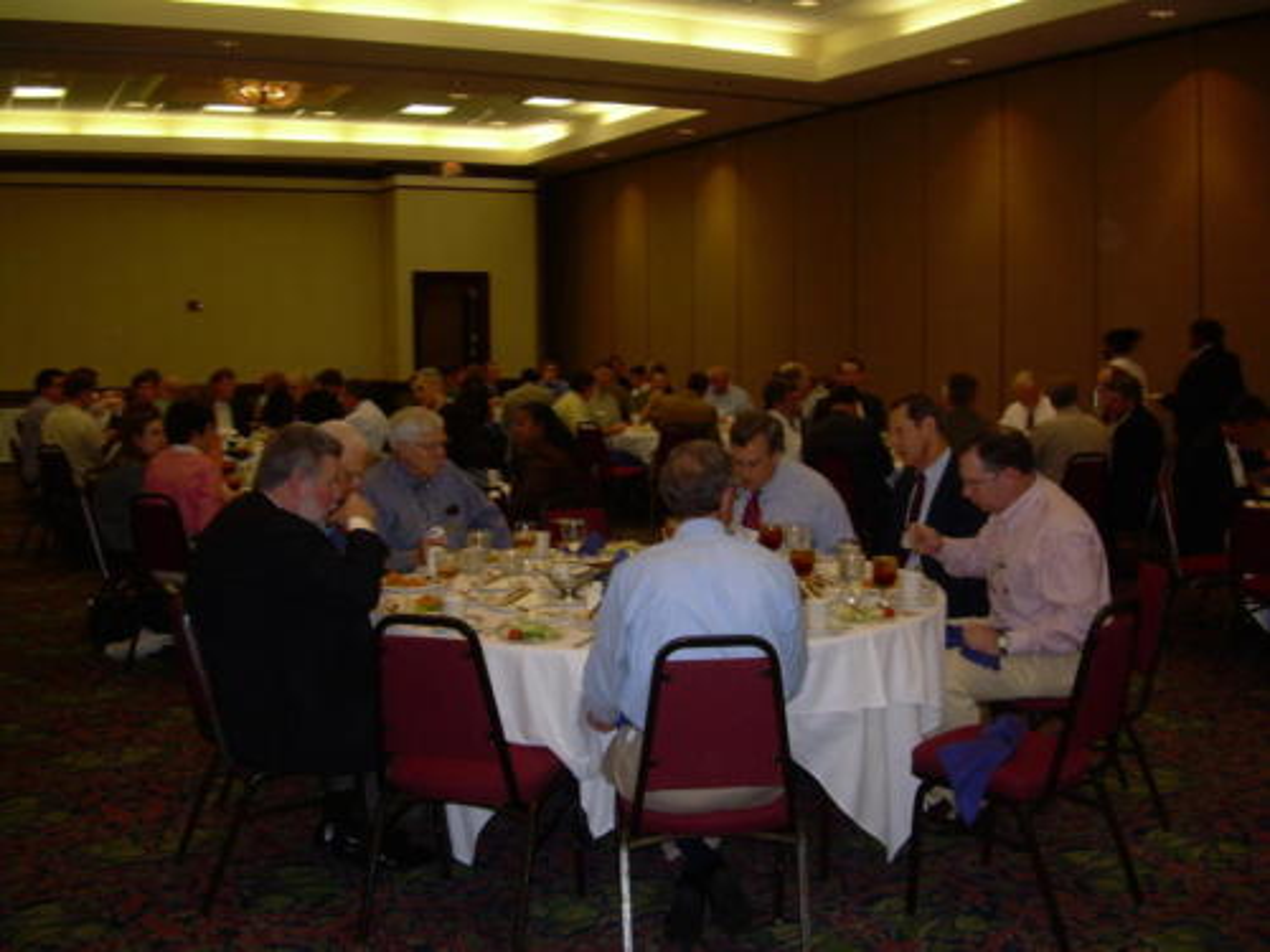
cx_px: 635
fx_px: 1394
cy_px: 476
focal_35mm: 38
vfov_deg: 37.7
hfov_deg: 49.0
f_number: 2.8
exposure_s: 1/60
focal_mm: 6.3
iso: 84
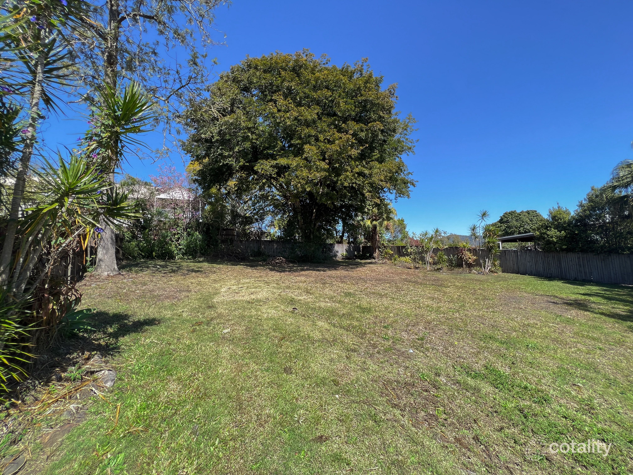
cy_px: 238
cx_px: 316
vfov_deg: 89.9
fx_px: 238
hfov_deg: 106.2
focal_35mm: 13
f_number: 1.8
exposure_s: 1/350
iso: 32
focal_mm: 1.57
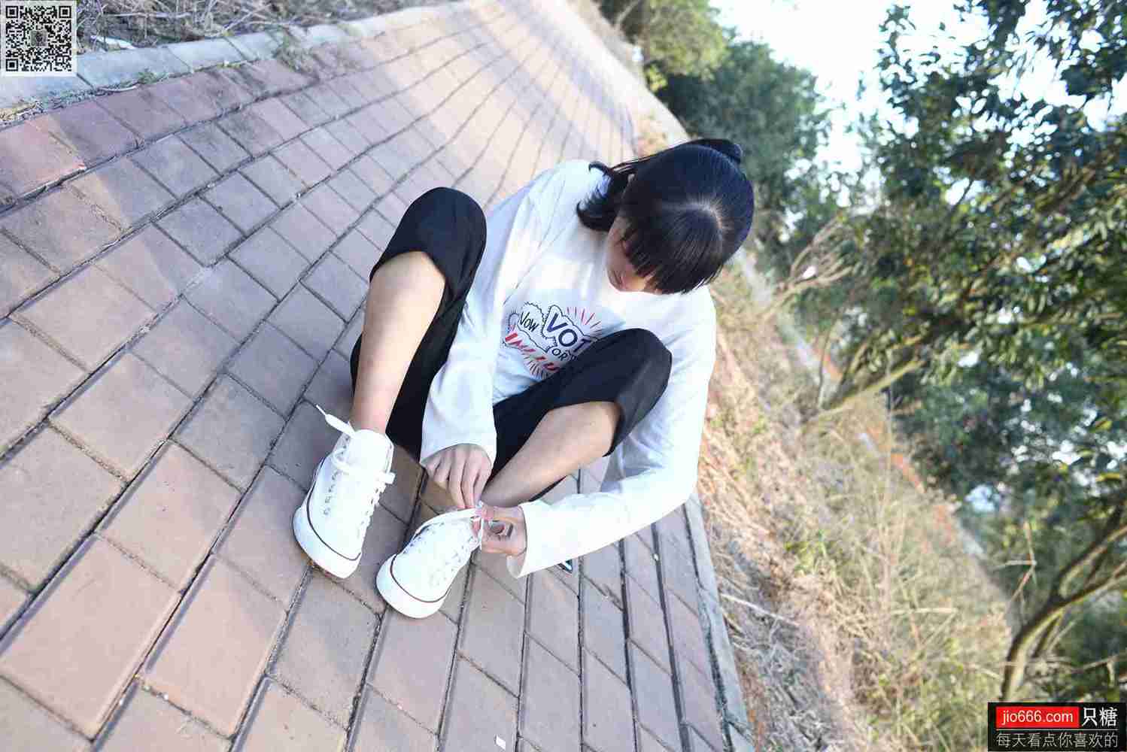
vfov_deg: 37.9
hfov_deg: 54.4
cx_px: 564
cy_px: 376
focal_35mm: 35
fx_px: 1096
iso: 160
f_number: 5.6
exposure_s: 1/80
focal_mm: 35
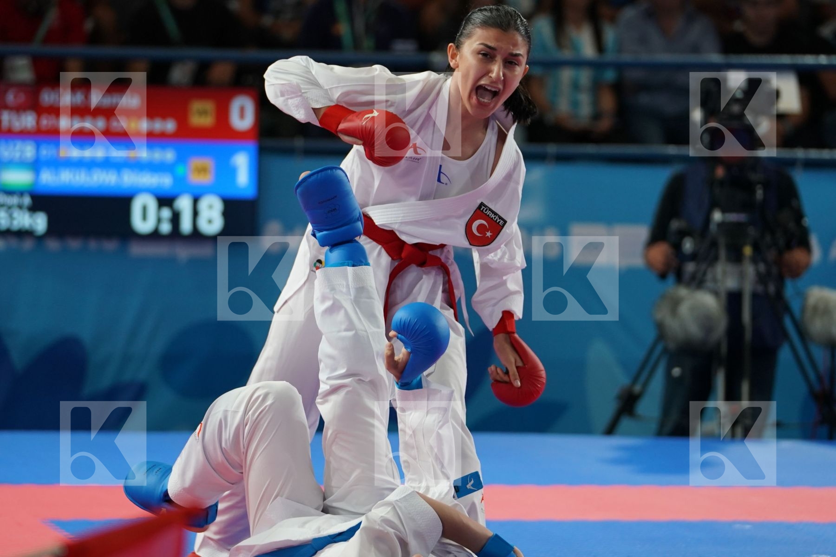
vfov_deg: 6.3
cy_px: 278
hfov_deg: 9.4
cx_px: 418
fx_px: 5085
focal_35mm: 219
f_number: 2.8
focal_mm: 146
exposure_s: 1/1000
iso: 1250
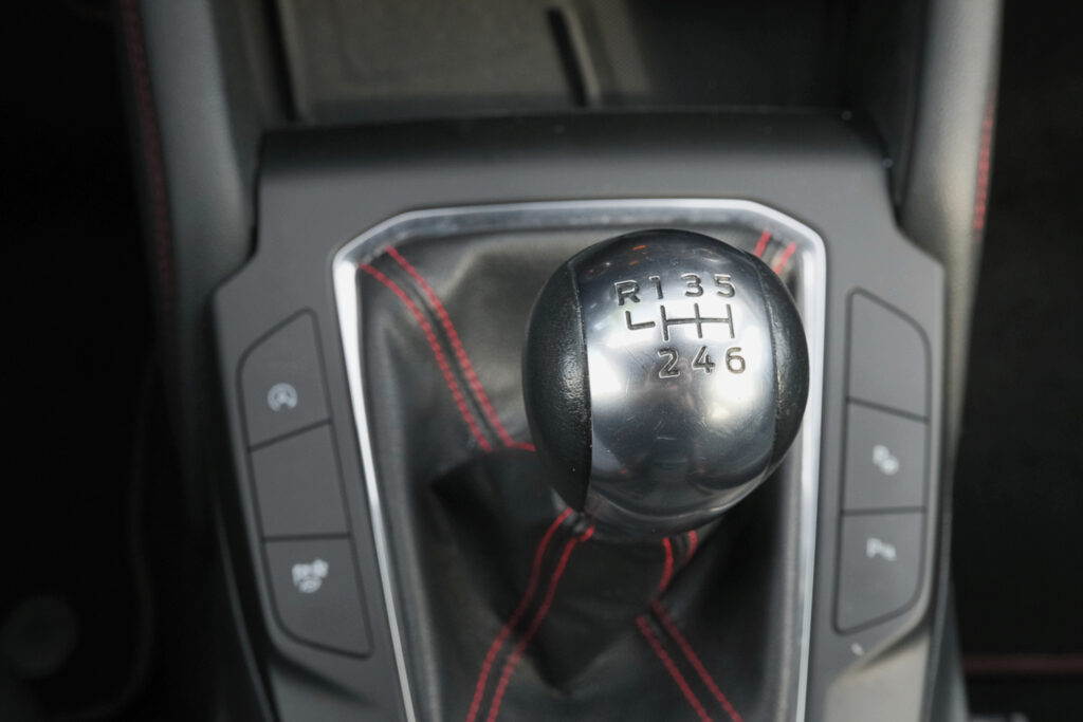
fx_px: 1414
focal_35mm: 47
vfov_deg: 28.7
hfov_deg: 41.9
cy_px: 361
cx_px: 542
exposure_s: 1/100
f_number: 9
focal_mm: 31.4
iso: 2000
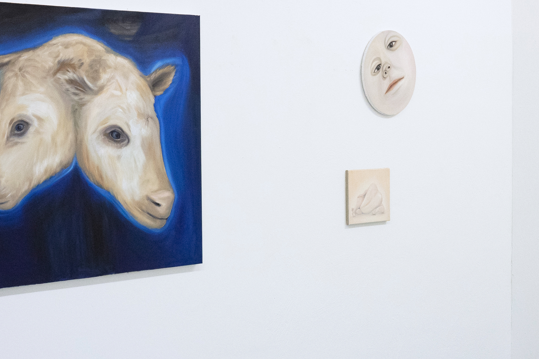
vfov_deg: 16.3
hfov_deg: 24.0
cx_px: 385
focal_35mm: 84
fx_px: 1258
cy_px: 211
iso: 1250
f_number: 6.3
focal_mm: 35
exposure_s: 1/160
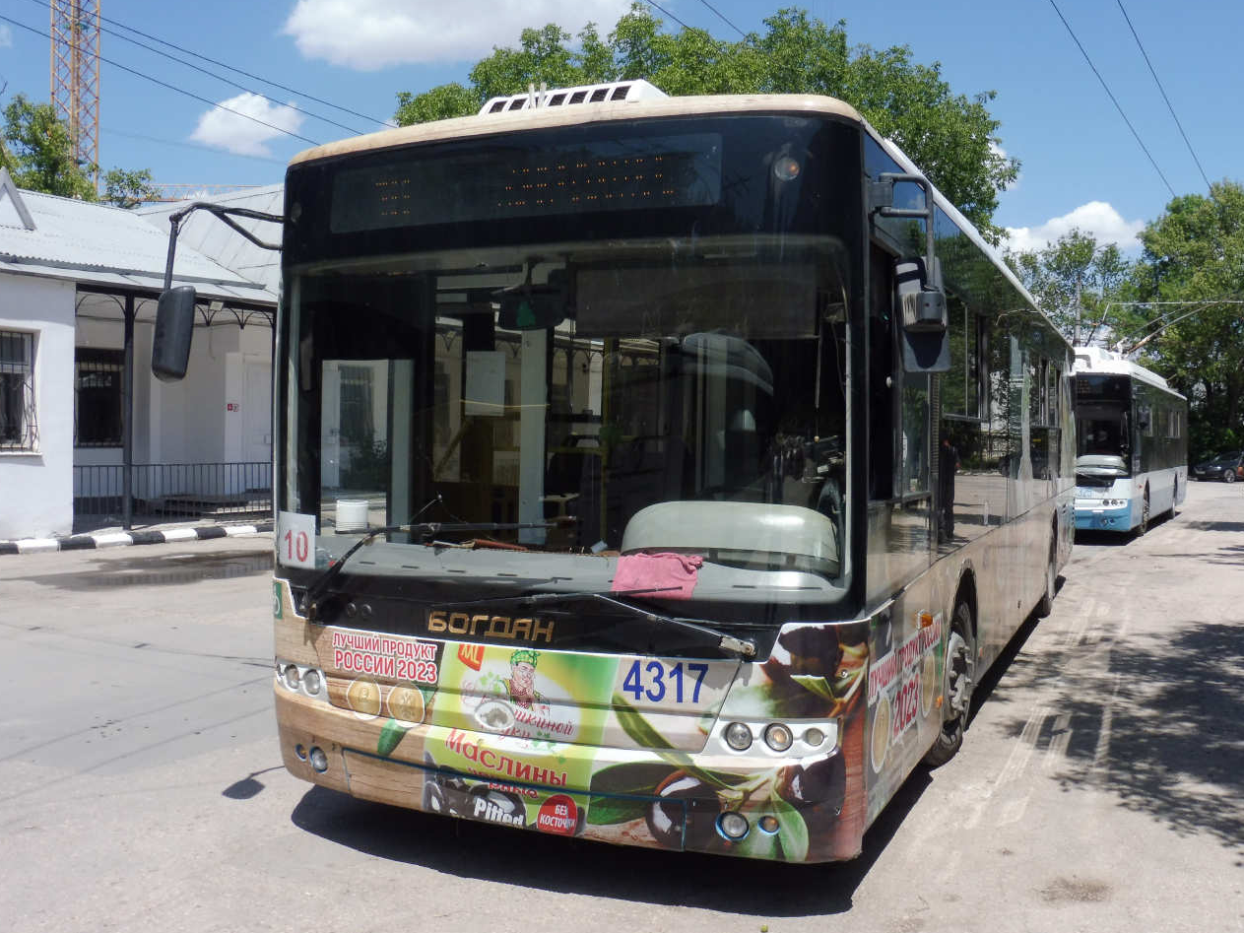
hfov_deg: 52.6
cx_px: 633
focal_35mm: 35
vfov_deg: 40.7
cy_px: 459
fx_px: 1258
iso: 100
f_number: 5
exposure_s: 1/640
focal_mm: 6.1
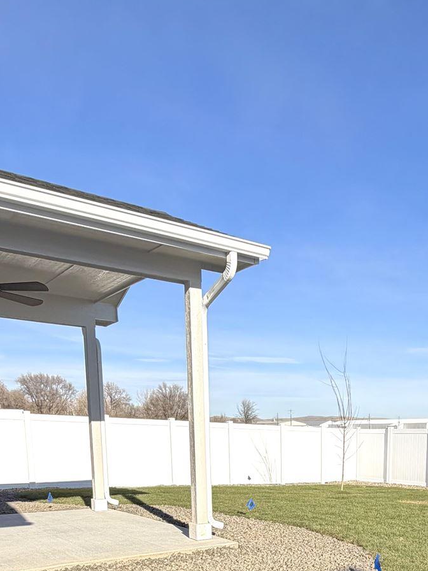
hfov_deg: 38.5
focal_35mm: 36
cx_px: 325
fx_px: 593
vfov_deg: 45.5
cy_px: 535
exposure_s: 1/779
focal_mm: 2.22
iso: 20
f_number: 2.2
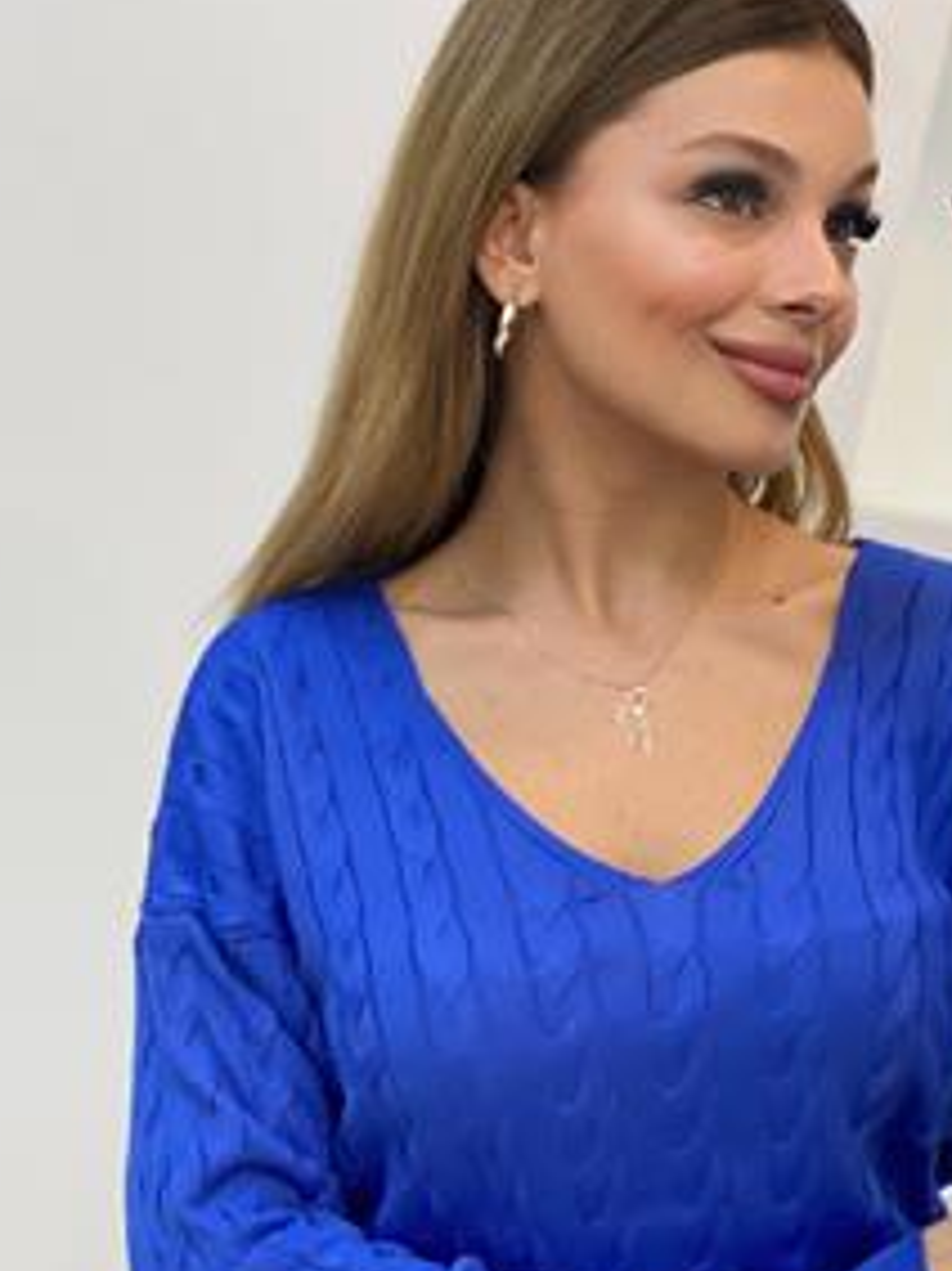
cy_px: 752
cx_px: 624
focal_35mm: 76
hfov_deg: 19.3
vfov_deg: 25.6
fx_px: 2789
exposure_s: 1/100
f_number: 2
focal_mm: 6
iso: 100
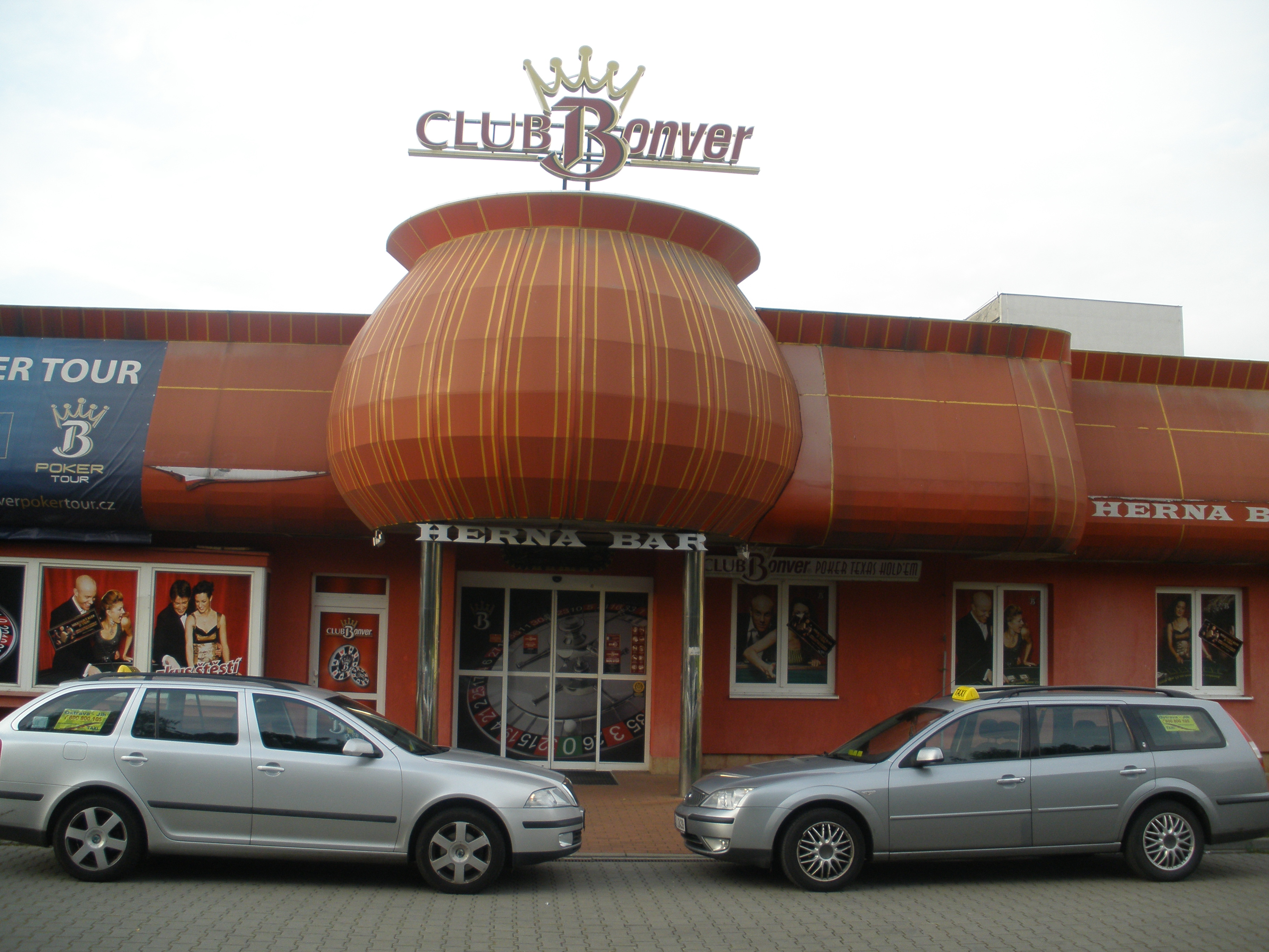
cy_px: 476
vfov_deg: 39.7
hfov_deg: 51.4
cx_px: 634
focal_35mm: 36
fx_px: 1320
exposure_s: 1/160
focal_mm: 6.3
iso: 80
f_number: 3.5
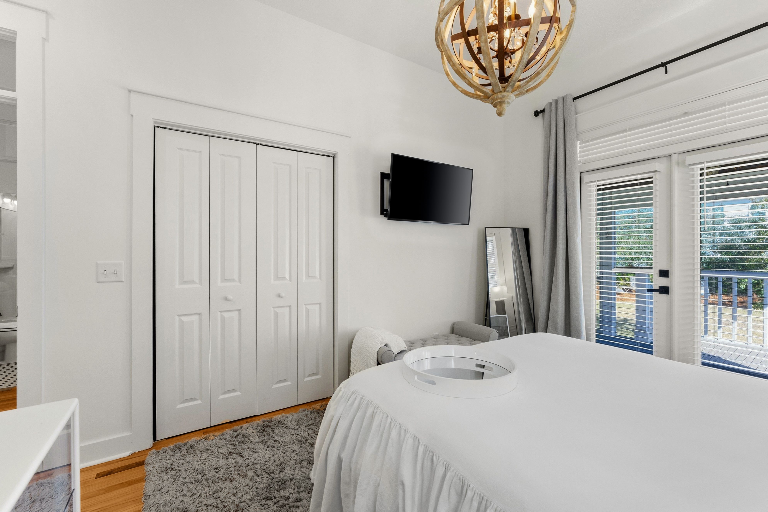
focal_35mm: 15
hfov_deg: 100.3
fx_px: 320
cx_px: 401
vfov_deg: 77.3
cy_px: 254
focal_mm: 14
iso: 400
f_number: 8
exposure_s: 1/250
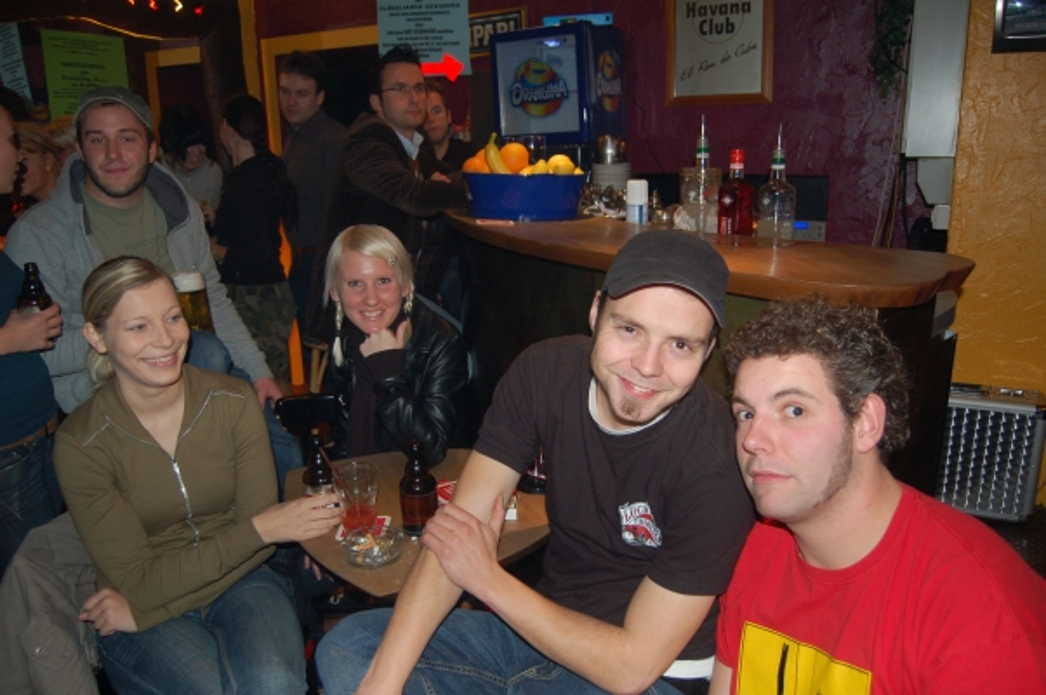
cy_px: 348
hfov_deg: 67.4
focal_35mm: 27
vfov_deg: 47.8
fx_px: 784
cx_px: 523
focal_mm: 18
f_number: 3.5
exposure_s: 1/60
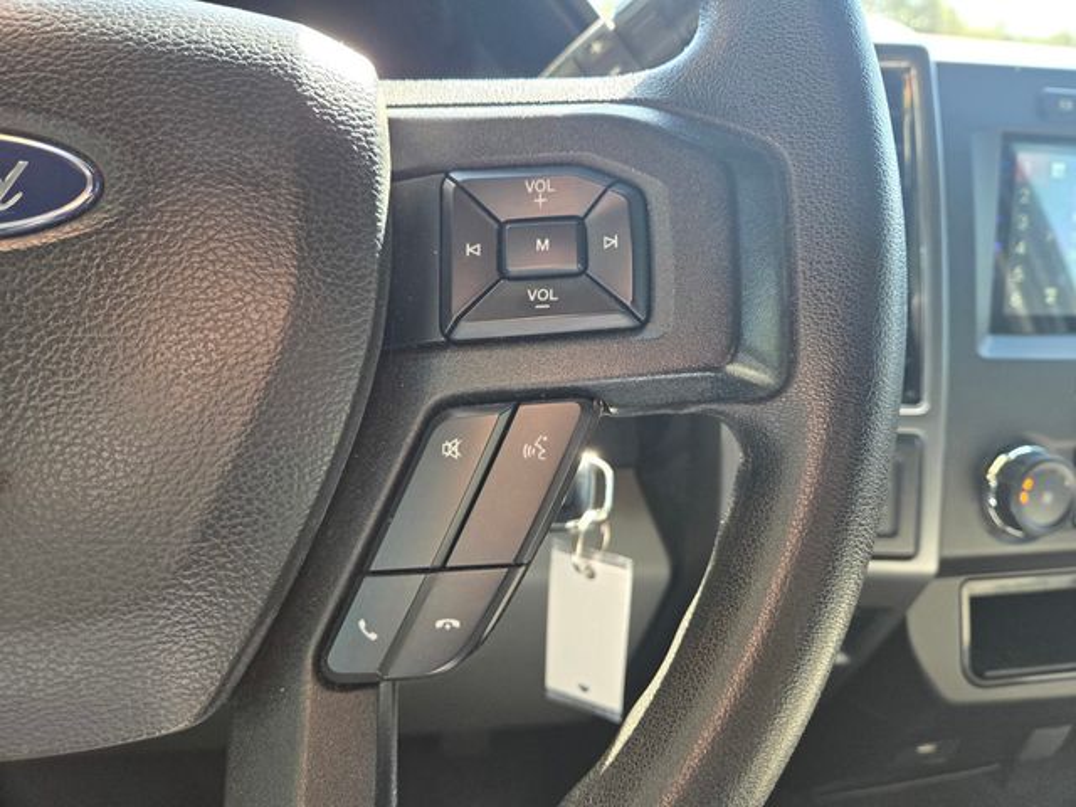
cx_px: 538
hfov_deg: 73.9
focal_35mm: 23
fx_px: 715
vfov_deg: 58.9
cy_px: 404
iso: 100
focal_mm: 5.4
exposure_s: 1/180
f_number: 1.8
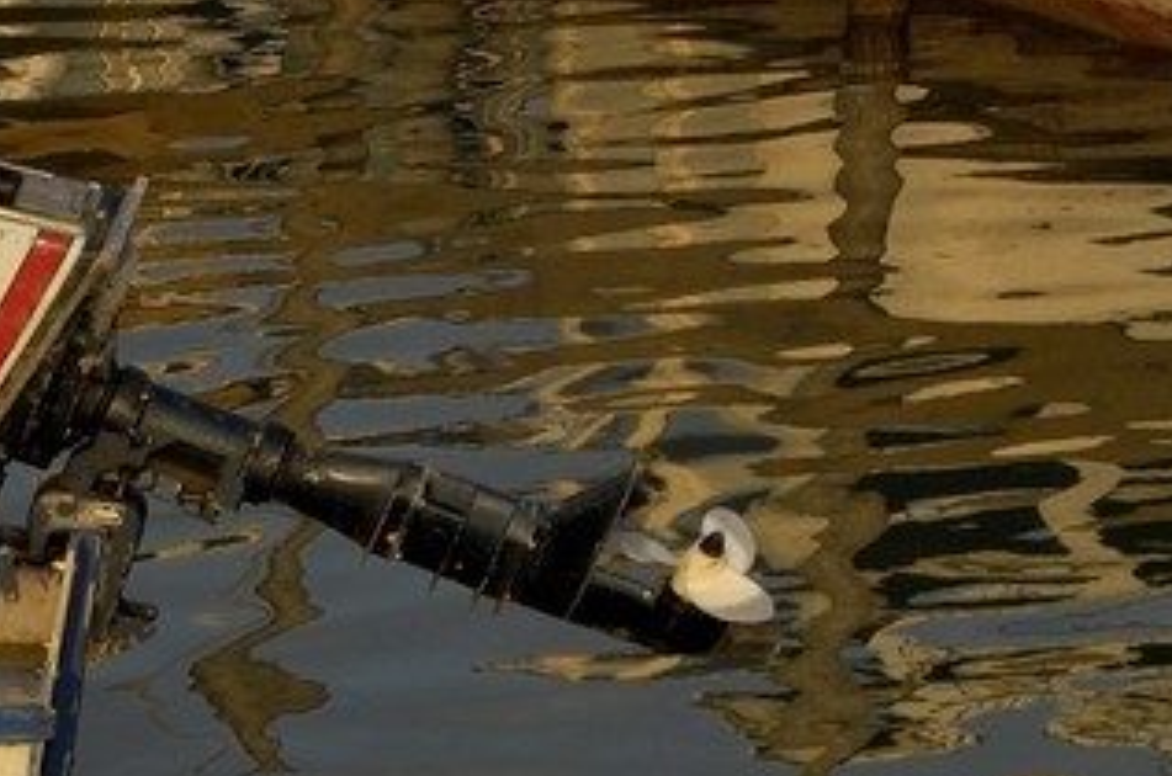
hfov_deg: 6.8
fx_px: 9357
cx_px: 2747
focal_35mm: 288
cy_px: -780
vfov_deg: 4.7
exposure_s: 1/125
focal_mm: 38
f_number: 8.5
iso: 100
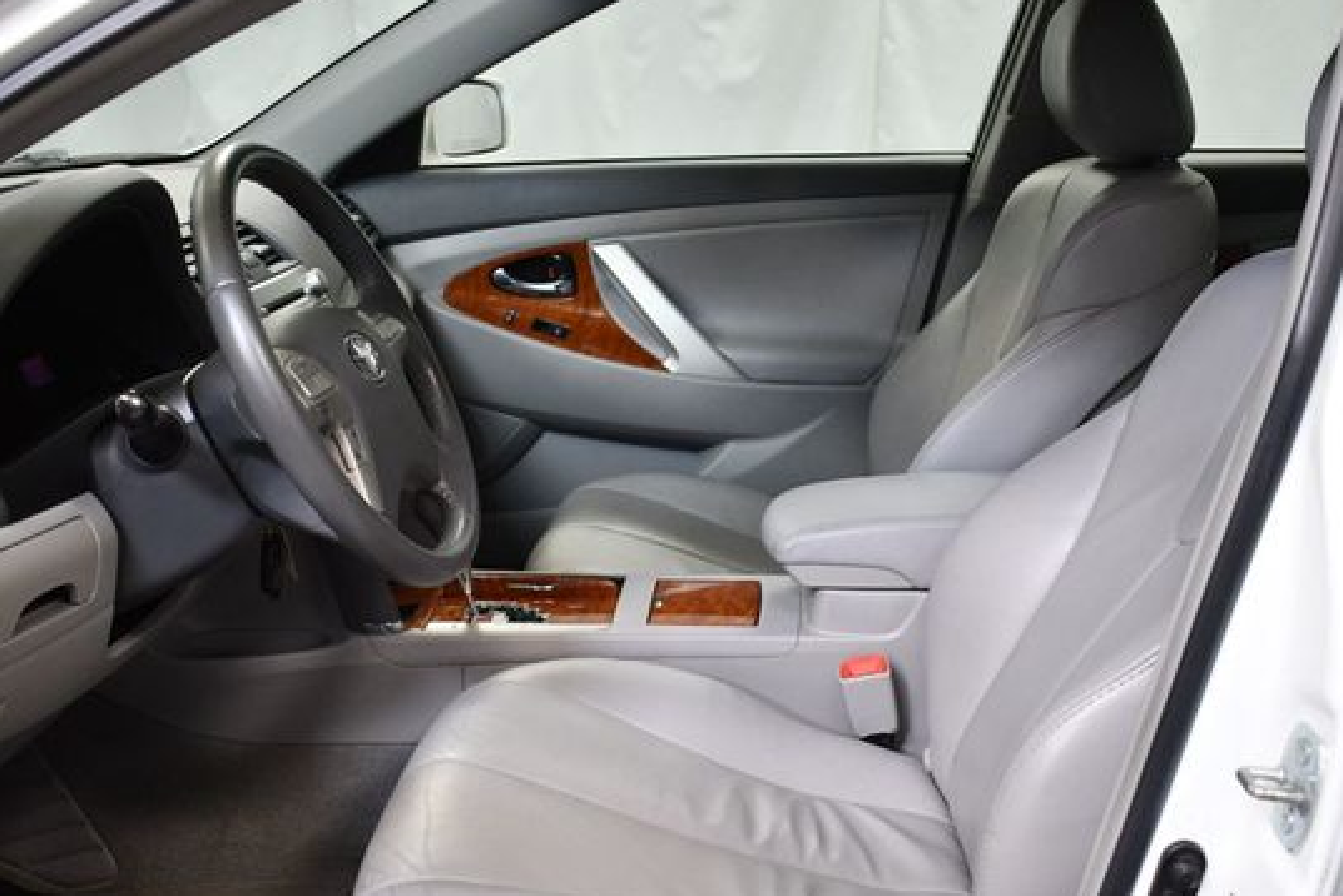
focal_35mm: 43
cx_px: 639
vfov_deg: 31.2
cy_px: 523
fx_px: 1605
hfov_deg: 45.4
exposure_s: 1/125
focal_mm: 18
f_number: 3.5
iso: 1400
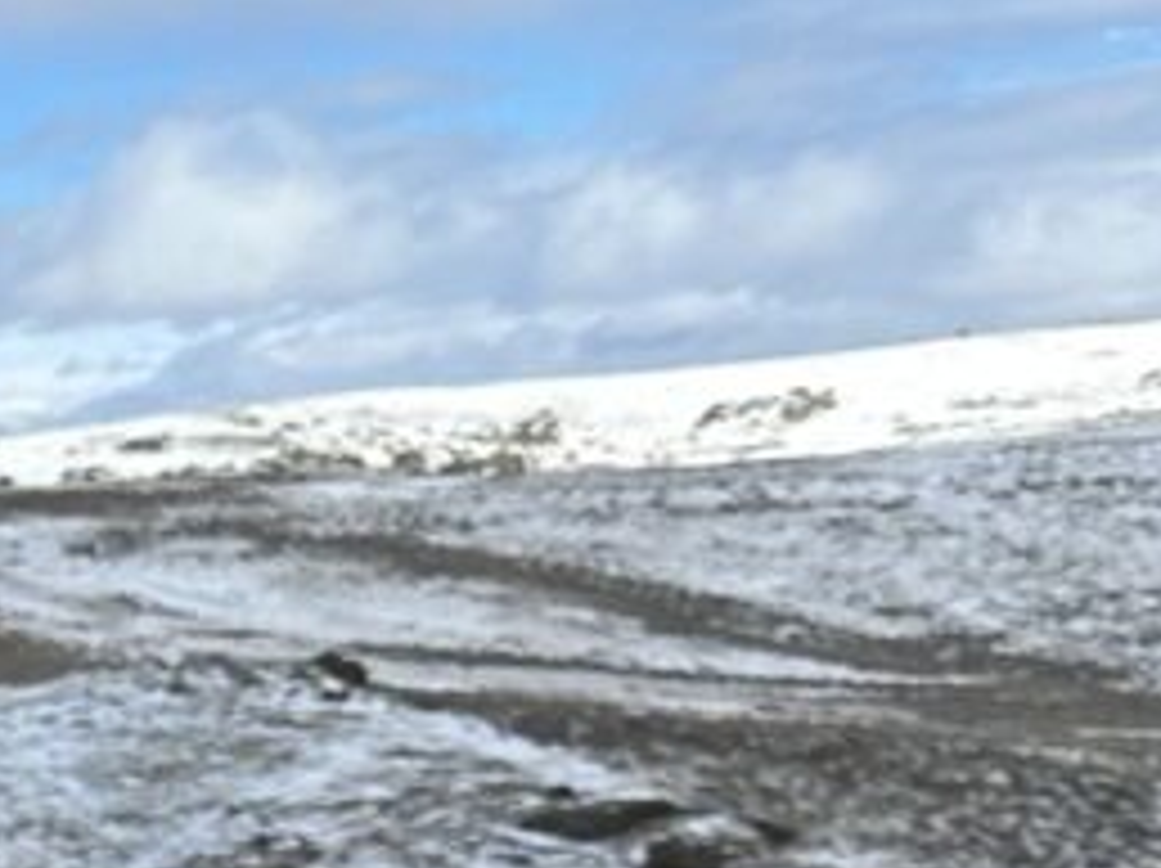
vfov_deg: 10.0
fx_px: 4792
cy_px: 1358
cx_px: -1062
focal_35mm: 143
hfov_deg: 12.4
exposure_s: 1/7042
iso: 80
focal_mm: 6.86
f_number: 1.78
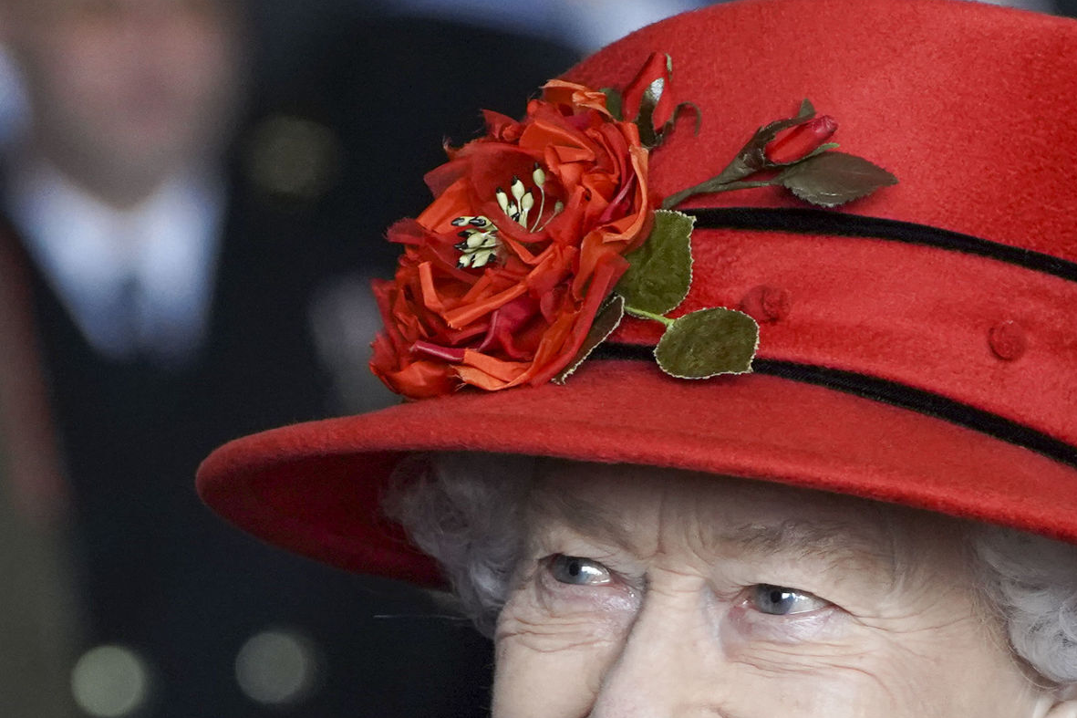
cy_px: 887
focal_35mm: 554
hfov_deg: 3.7
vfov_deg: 2.5
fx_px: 16570
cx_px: 618
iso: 4000
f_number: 6.3
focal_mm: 187
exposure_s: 1/800
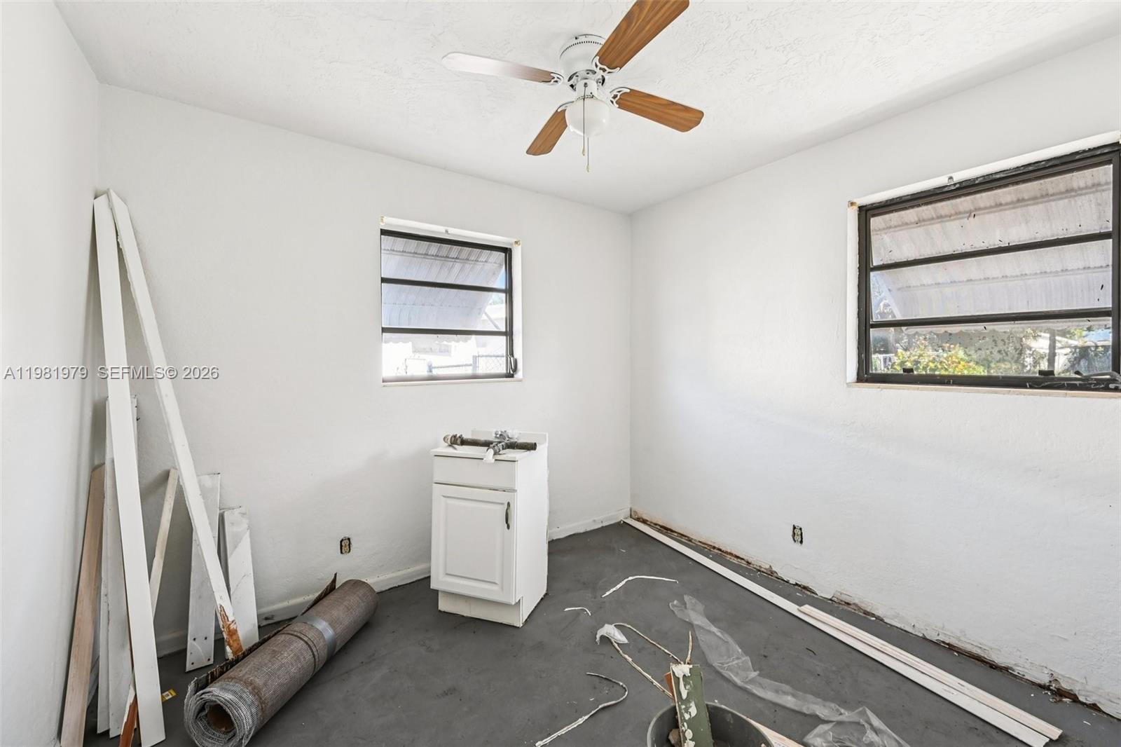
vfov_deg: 81.2
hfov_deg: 104.3
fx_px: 436
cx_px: 560
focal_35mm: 14
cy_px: 374
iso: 1250
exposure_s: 1/40
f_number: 8
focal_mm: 14
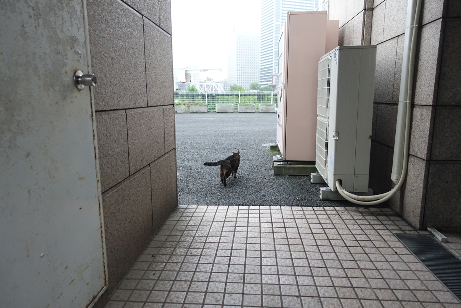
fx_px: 307
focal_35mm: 24
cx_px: 230
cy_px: 154
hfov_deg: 73.7
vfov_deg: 53.1
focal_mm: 8.8
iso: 1000
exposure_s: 1/250
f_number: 2
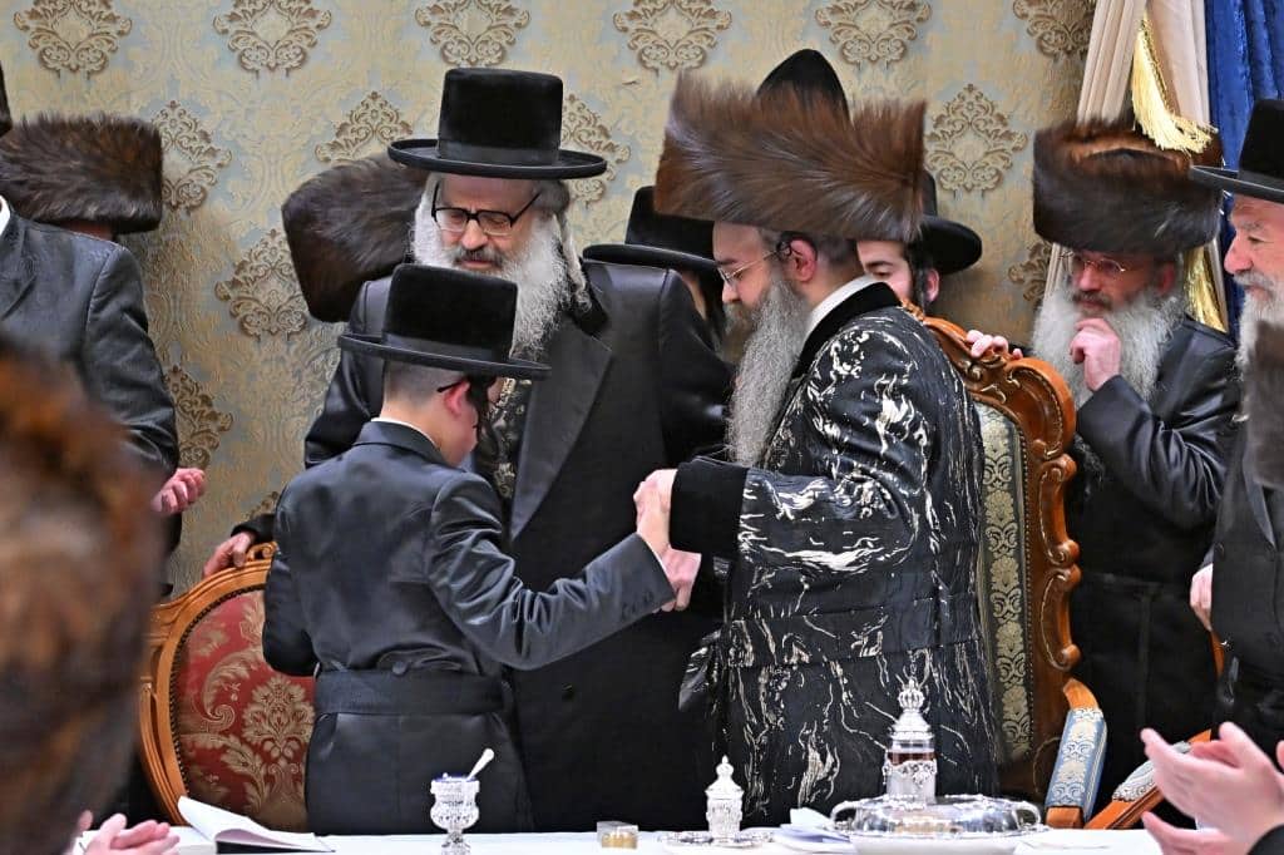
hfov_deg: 16.5
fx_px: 4421
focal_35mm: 124
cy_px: 428
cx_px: 642
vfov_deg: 11.0
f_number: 4
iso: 1600
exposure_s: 1/200
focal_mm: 83
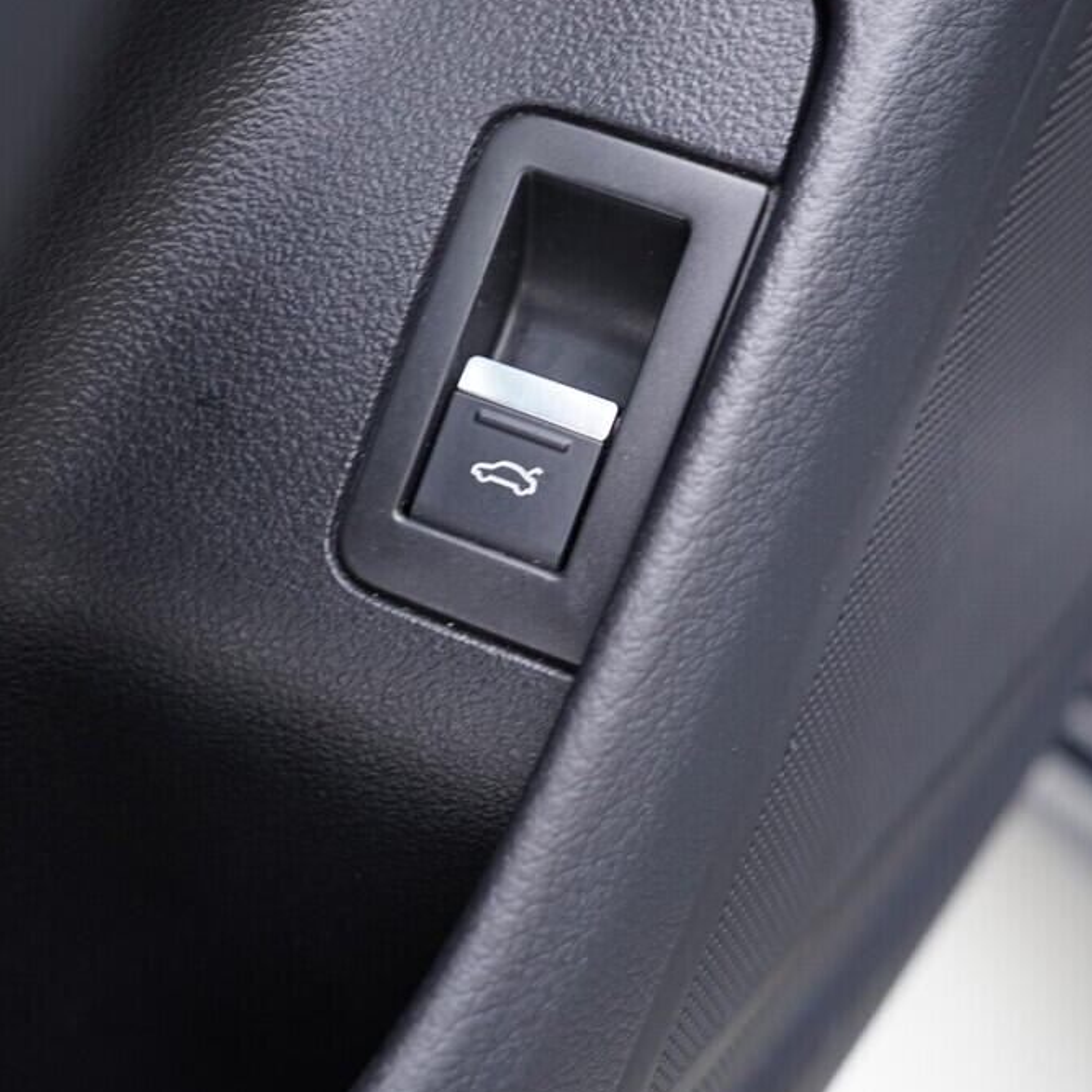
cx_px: 496
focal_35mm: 47
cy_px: 548
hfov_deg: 36.0
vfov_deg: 36.1
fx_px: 1677
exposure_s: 1/40
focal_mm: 24
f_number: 2.8
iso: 500
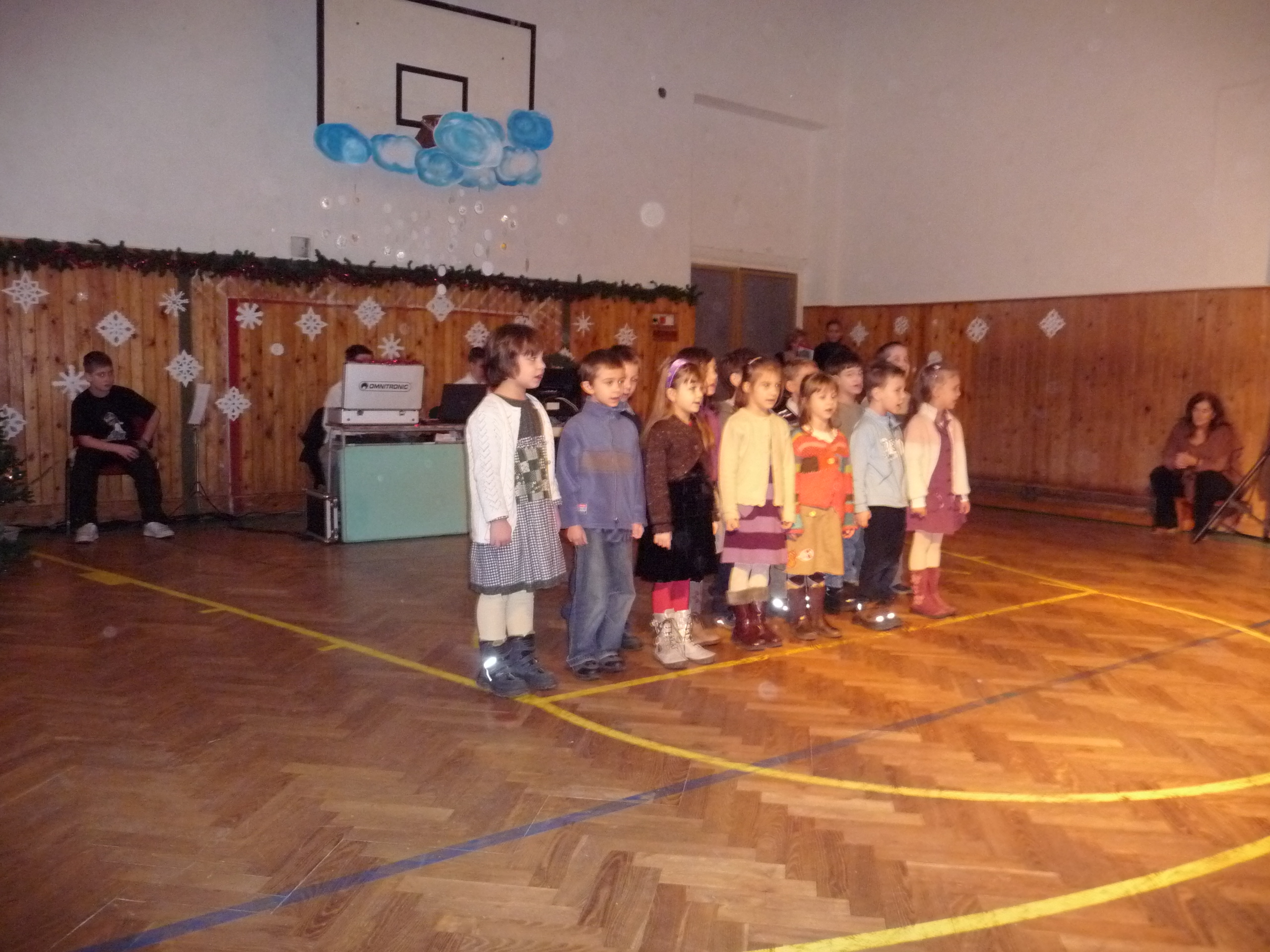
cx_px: 635
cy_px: 476
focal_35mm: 28
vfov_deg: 49.7
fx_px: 1027
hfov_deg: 63.4
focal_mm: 4.7
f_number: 3.3
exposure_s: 1/8
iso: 500
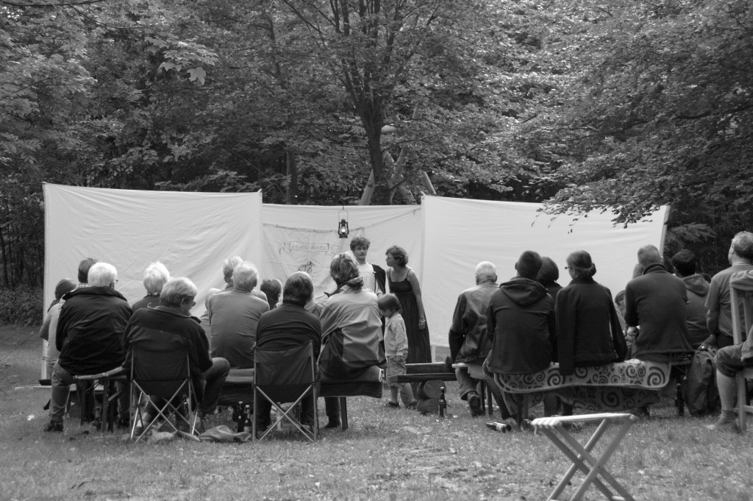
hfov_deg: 26.0
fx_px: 1630
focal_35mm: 78
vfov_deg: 17.5
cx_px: 376
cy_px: 250
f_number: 4.8
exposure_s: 1/200
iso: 2000
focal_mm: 52
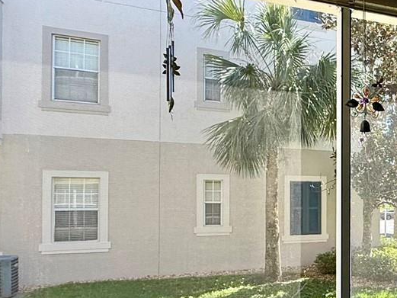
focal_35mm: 43
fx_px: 493
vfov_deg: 33.3
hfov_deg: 35.3
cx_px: 468
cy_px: 196
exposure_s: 1/585
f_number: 2.2
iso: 64
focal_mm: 2.22
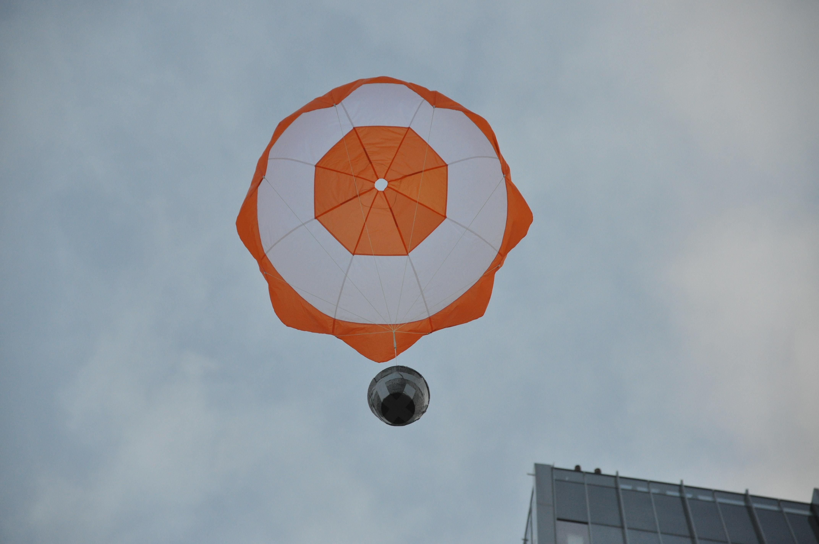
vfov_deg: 9.1
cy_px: 272
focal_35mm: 150
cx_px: 410
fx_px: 3408
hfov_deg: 13.7
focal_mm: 100
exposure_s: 1/250
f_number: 5.6
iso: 800
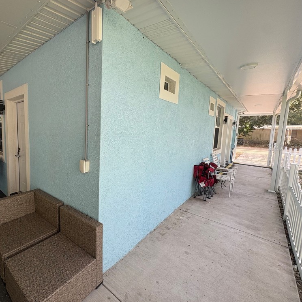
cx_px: 98
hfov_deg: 80.8
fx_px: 168
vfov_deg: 83.9
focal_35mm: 17
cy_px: 147
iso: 40
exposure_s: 1/128
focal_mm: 2.22
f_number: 2.2
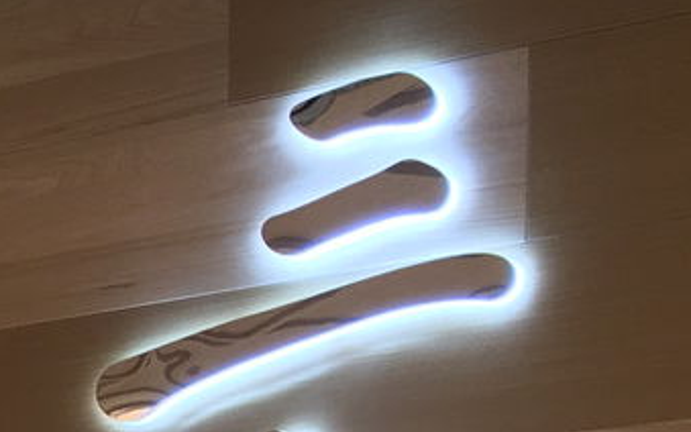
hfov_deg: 12.7
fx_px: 2731
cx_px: -658
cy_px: 1133
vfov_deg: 8.1
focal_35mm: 145
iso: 25
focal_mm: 4.15
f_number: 2.2
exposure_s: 1/30
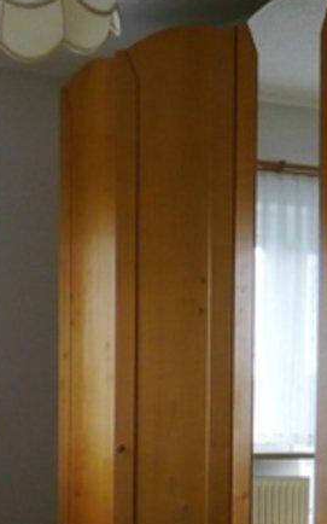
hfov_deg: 15.2
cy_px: 496
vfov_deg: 24.3
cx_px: -95
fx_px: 1170
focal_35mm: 82
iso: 100
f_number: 2.8
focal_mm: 4.6
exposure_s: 1/60
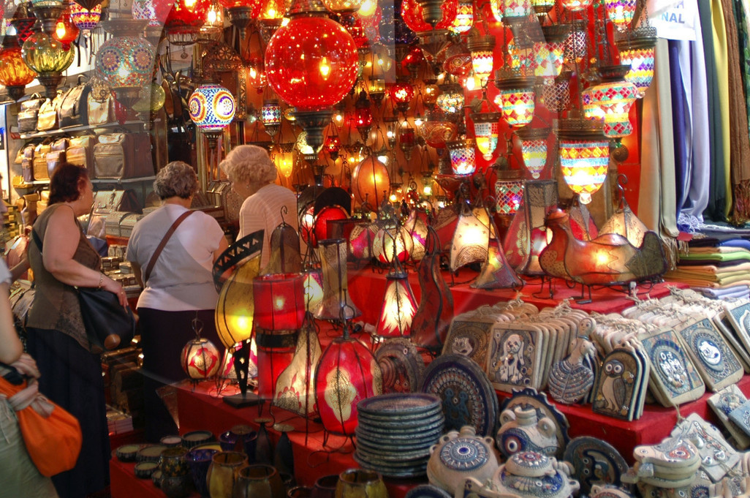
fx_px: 828
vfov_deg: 32.9
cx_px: 257
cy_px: 131
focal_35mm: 40
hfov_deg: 48.0
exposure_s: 1/20
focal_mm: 17
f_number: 2.8
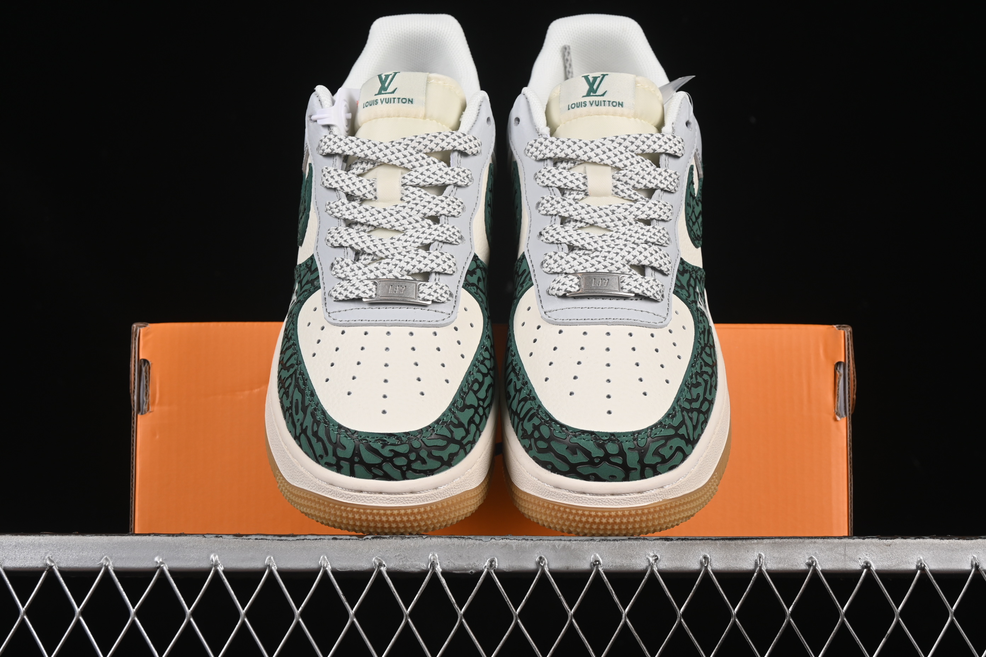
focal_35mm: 75
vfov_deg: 18.2
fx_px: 2054
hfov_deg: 27.0
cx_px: 493
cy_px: 328
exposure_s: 1/80
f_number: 8
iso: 160
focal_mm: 50
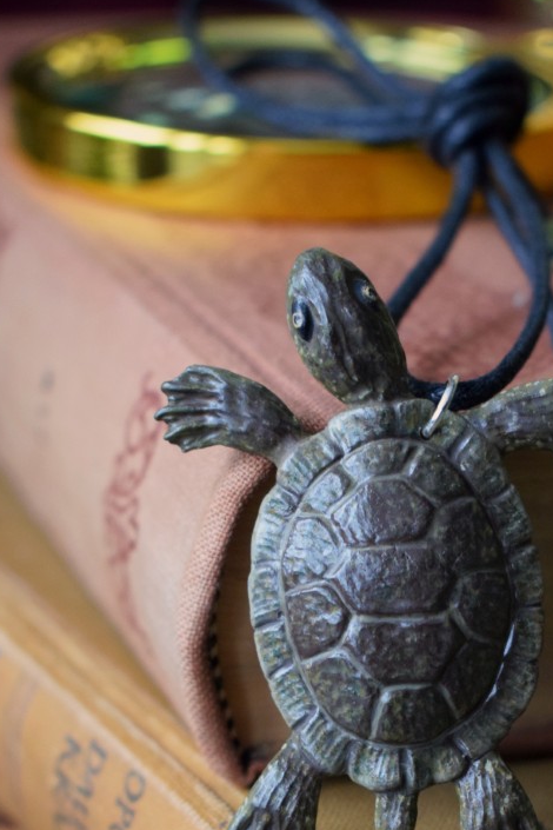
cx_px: 398
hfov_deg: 13.9
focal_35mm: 98
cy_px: 645
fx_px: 2258
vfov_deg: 20.6
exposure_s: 1/60
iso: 1800
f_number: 4.8
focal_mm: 40
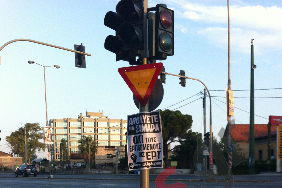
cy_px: 192
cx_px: 136
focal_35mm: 53
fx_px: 415
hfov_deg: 37.5
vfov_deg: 24.3
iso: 80
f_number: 2.8
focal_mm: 3.85
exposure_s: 1/190
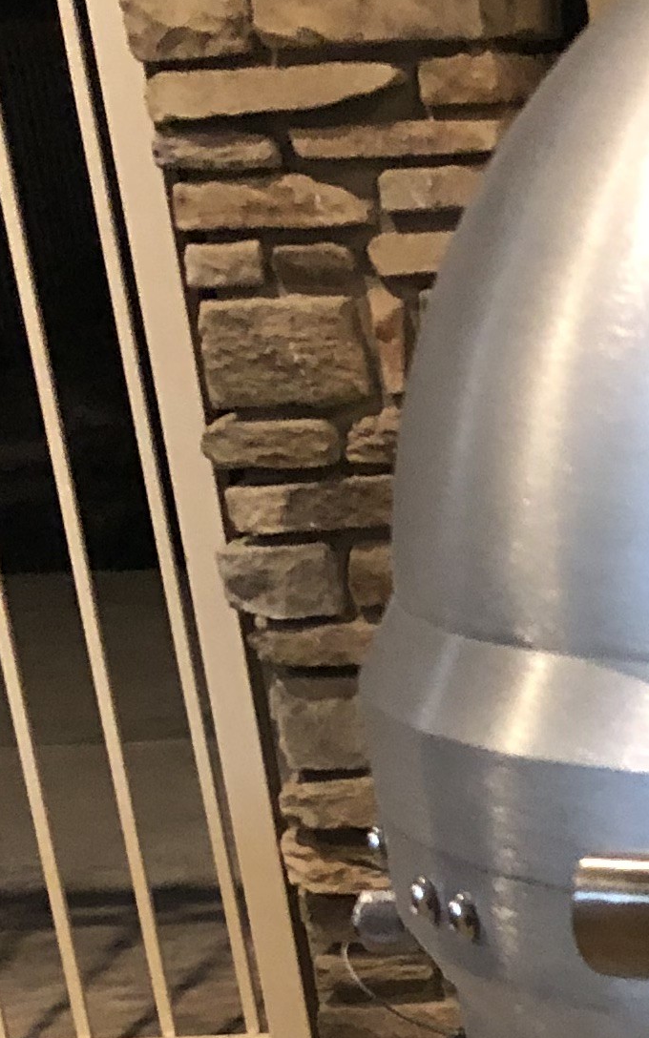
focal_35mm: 110
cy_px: 1475
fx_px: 3113
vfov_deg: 17.4
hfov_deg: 11.0
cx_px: 1198
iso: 100
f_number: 1.8
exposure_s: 1/5
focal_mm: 4
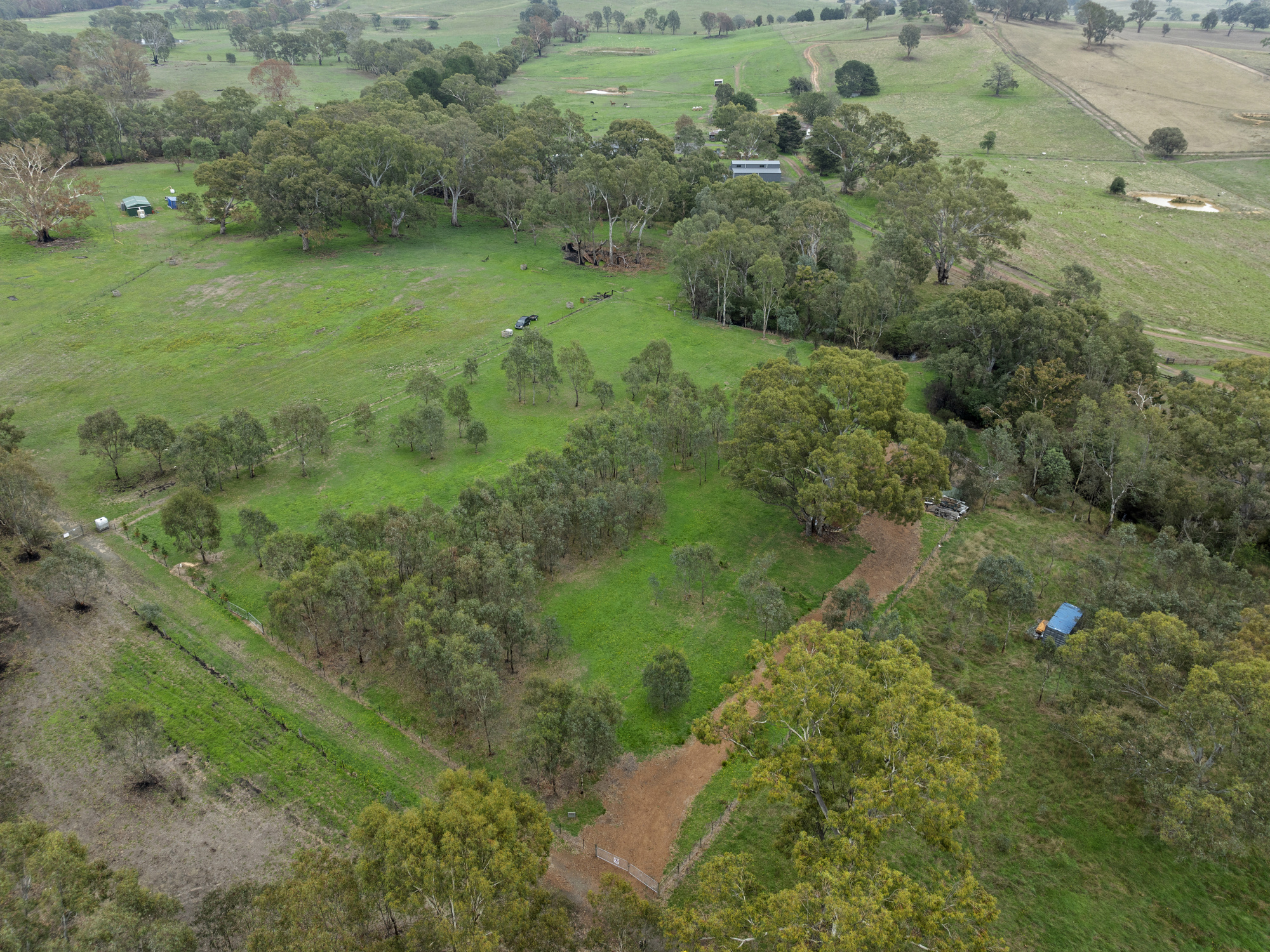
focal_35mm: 24
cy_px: 476
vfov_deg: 56.8
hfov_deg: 71.6
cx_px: 635
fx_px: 881
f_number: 2.8
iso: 100
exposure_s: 1/240
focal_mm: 12.29
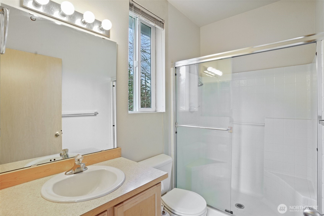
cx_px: 162
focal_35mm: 17
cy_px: 108
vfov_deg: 70.4
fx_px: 153
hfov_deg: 93.3
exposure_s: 1/15
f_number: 8
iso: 400
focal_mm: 17
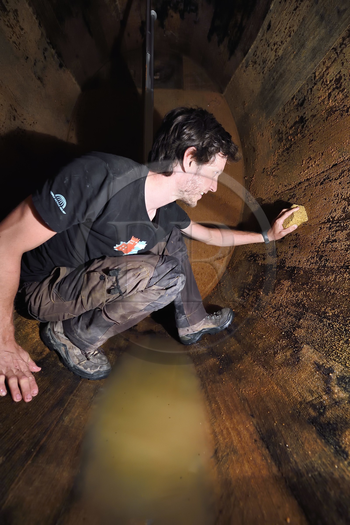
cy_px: 262
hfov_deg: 81.2
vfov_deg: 104.3
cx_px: 175
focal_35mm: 14
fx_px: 204
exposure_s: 1/6
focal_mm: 14
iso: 3200
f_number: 4.5
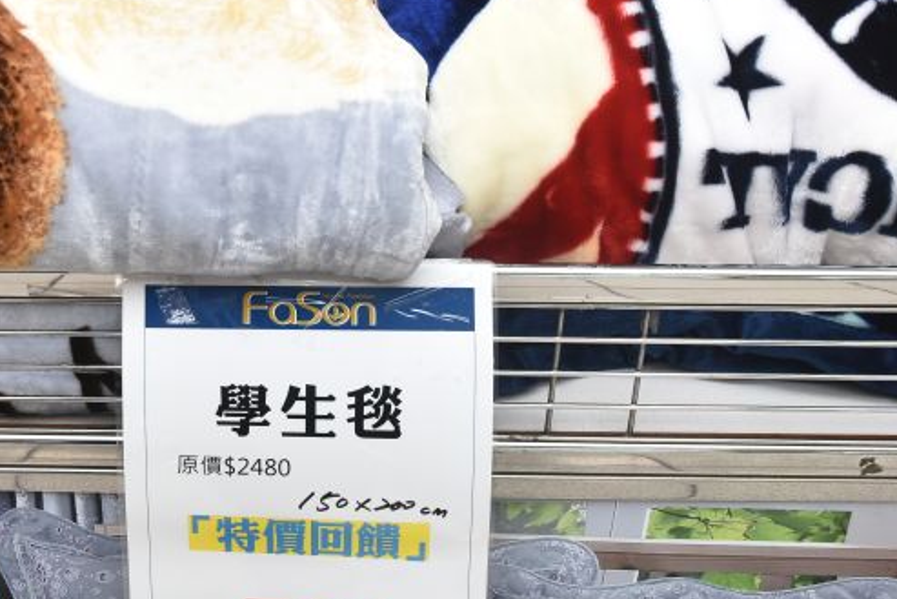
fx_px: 1620
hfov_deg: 30.2
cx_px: 175
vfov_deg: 20.7
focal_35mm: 65
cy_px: 119
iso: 1100
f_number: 8
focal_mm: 29
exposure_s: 1/60
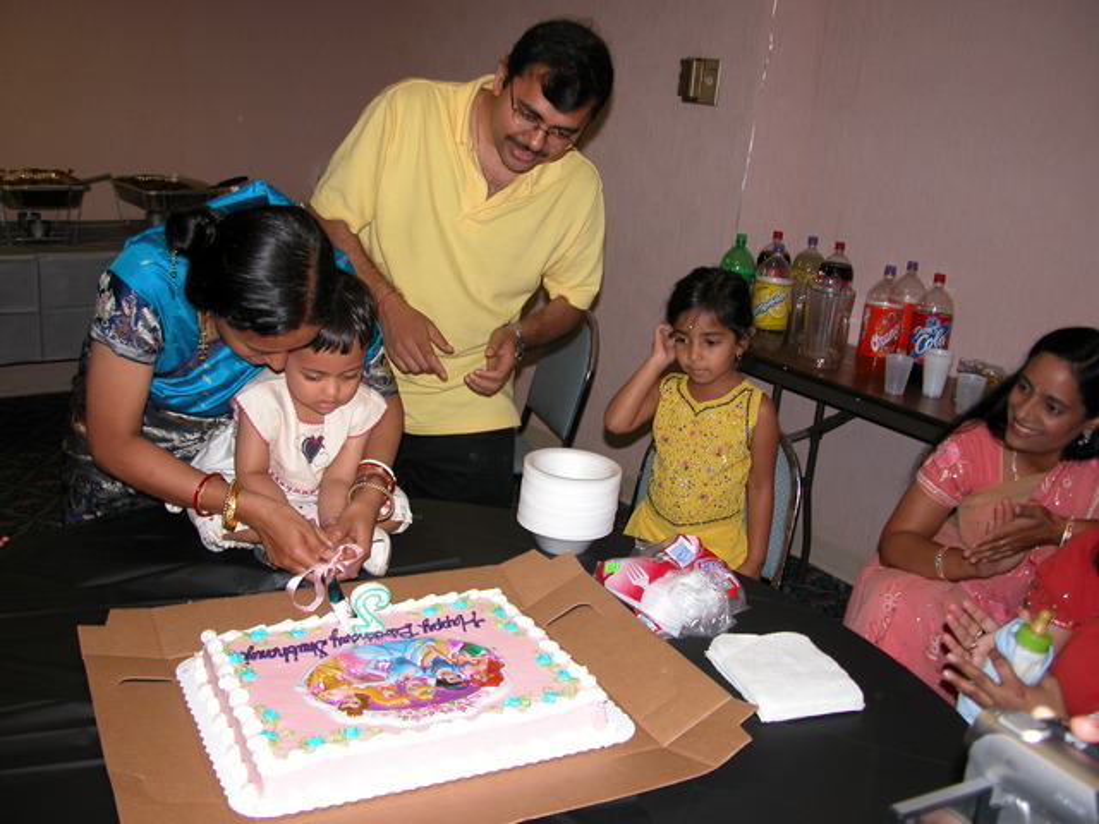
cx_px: 550
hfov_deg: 52.6
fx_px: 1111
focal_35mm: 35
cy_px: 412
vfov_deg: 40.7
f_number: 2.8
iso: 100
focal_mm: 8.9
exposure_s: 1/60
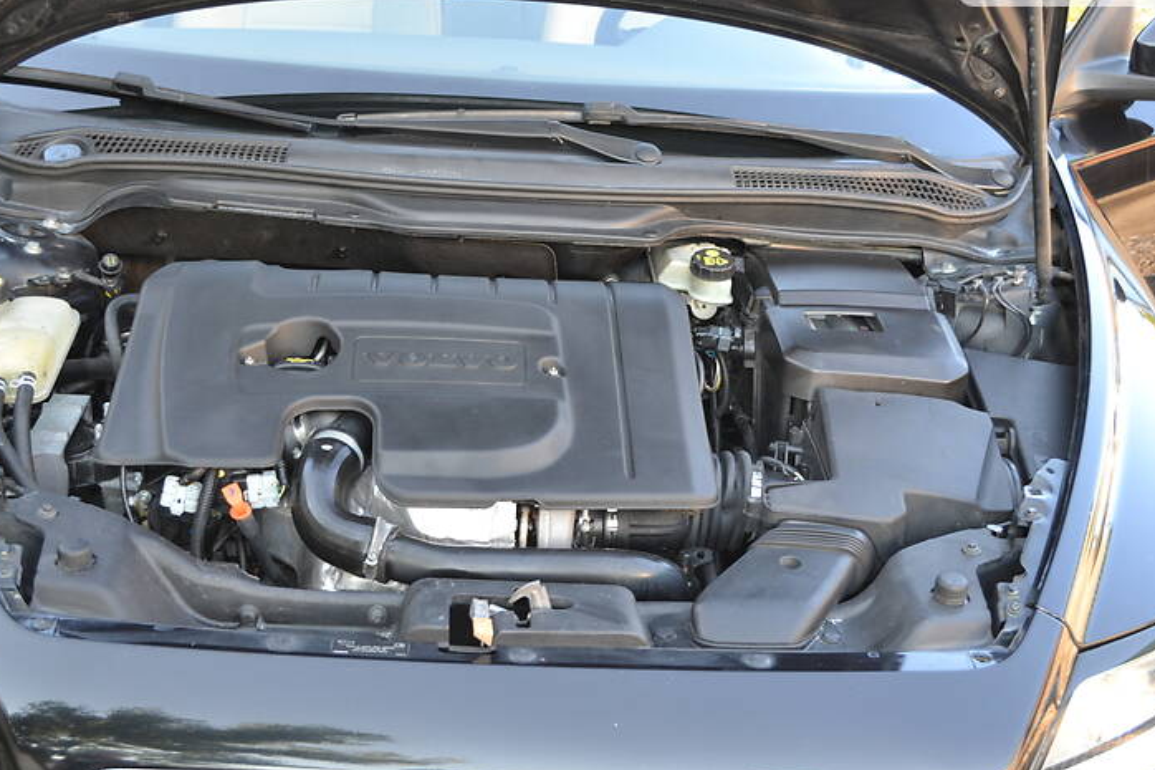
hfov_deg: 36.2
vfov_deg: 24.6
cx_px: 558
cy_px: 357
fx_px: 1764
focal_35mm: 55
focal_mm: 32
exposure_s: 1/60
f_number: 4.8
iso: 400
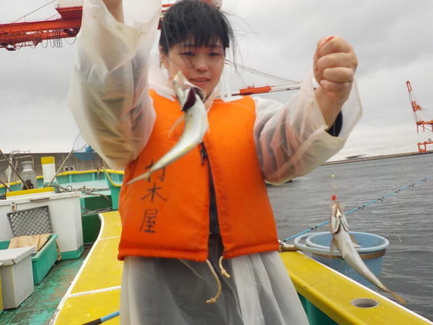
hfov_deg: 60.0
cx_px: 216
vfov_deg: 46.8
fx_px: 375
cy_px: 162
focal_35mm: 30
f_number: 3.3
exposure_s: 1/400
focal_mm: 4.1
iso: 125
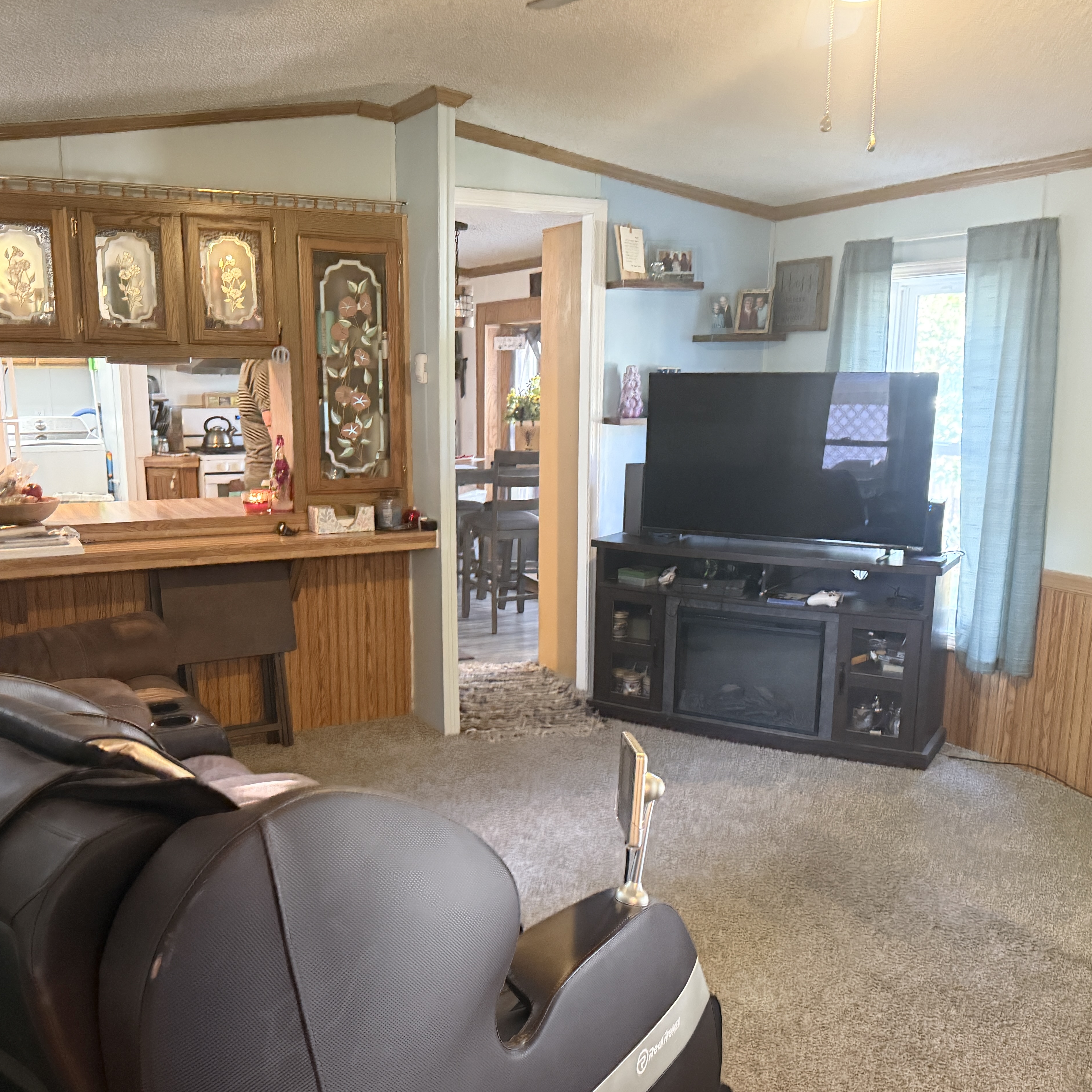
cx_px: 502
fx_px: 1142
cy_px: 614
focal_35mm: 32
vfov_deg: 51.0
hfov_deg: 51.0
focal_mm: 6.76
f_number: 1.78
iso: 640
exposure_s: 1/40
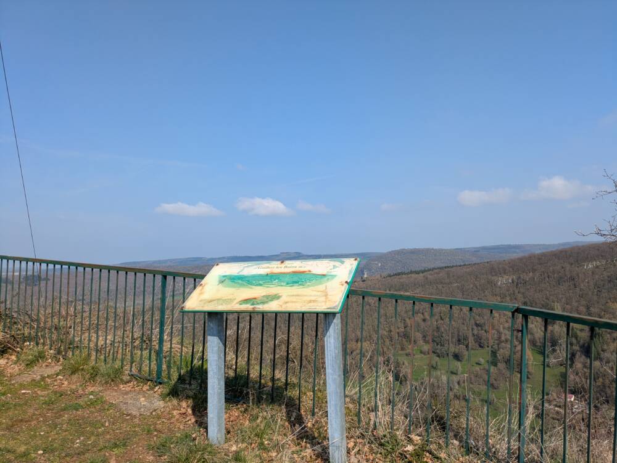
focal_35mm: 25
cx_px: 308
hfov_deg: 69.4
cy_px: 232
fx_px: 446
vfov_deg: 54.9
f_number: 1.89
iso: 46
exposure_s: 1/2732
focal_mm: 5.43
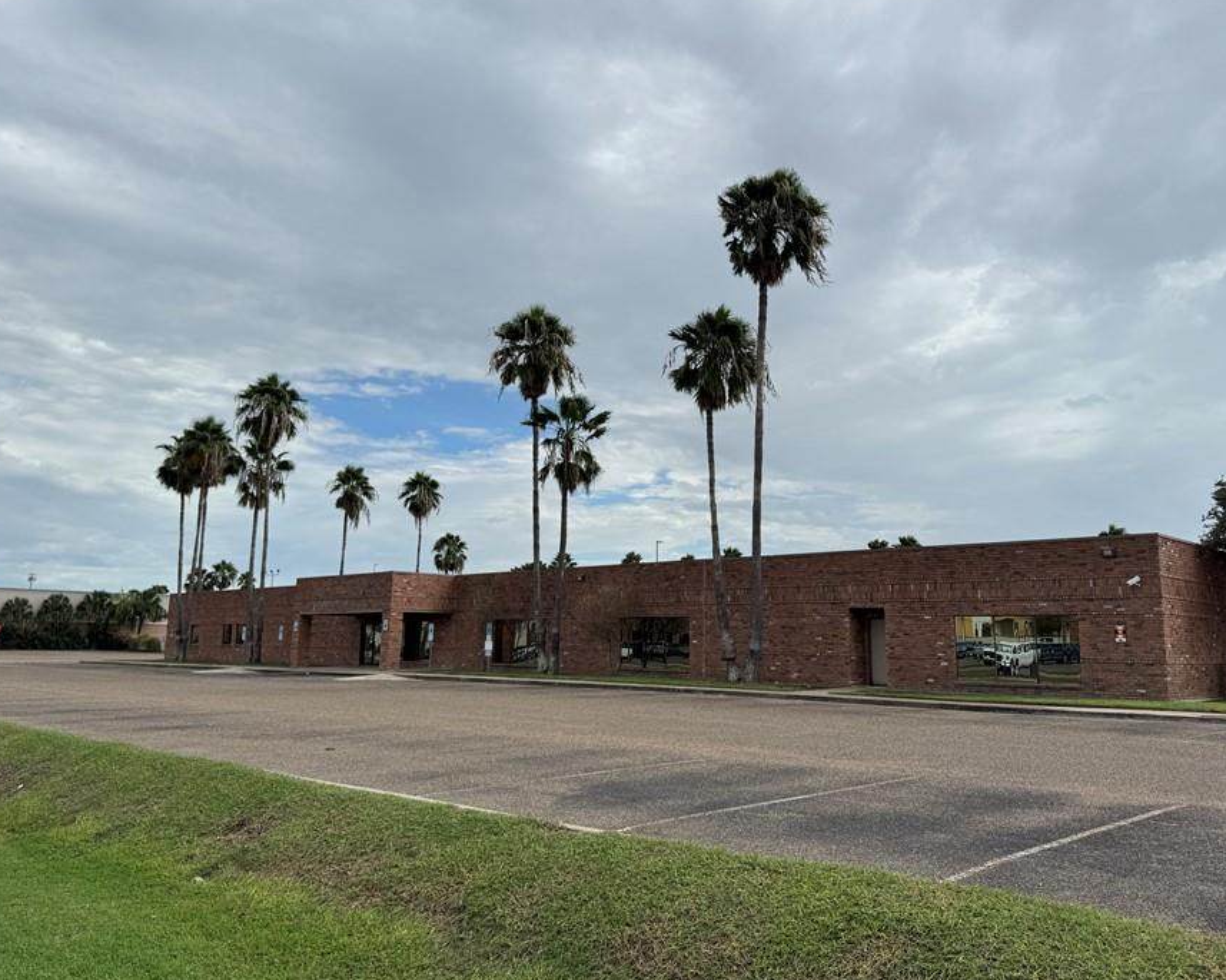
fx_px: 1016
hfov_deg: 62.2
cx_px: 622
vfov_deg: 51.5
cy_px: 484
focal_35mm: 28
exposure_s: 1/7092
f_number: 1.78
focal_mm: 6.76
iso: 80
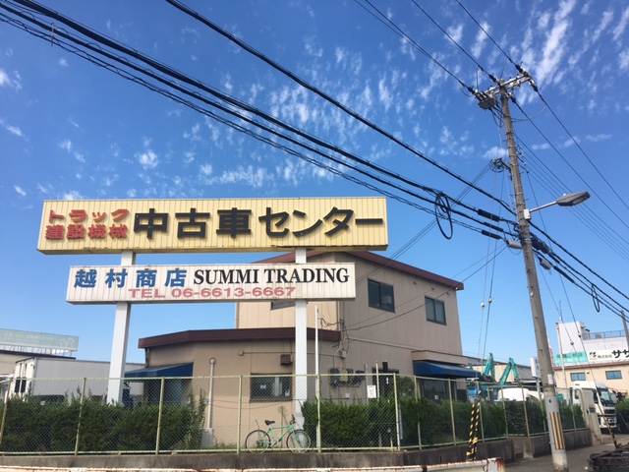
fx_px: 527
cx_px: 314
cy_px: 236
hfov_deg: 61.7
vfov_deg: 48.2
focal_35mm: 29
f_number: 2.2
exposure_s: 1/1570
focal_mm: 4.15
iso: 25
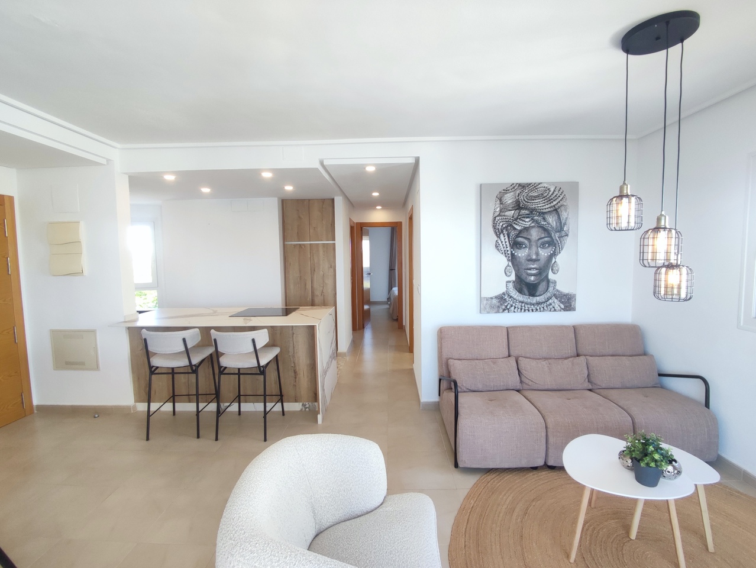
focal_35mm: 16
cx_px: 378
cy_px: 284
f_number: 2.2
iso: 135
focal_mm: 1.65
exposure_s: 1/100
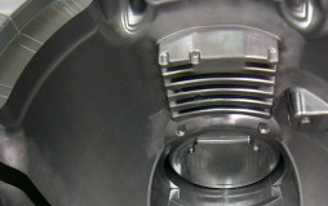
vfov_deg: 18.4
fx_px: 626
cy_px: 172
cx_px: 213
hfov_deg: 29.2
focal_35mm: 70
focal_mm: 5.8
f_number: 2.8
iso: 200
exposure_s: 1/15
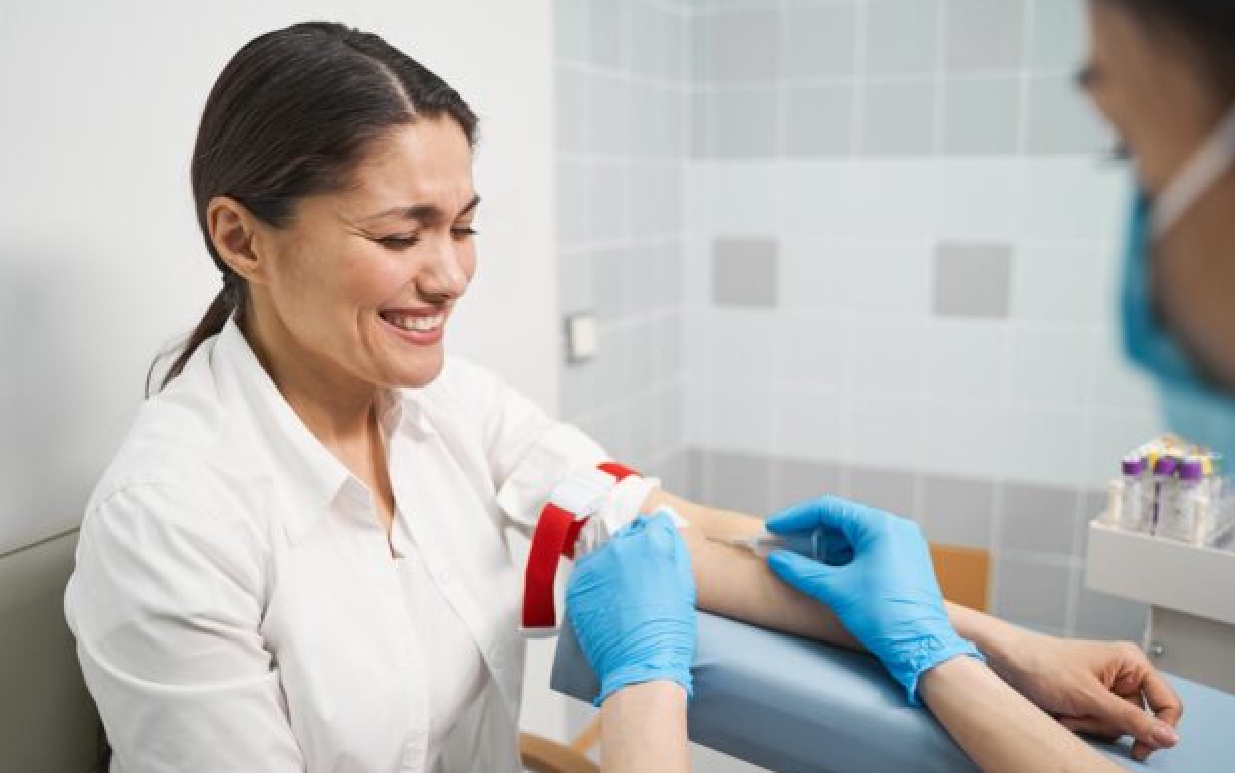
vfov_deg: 40.6
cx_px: 610
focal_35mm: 31
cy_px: 412
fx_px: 1044
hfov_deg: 61.2
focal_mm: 30
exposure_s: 1/100
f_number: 2.8
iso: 250
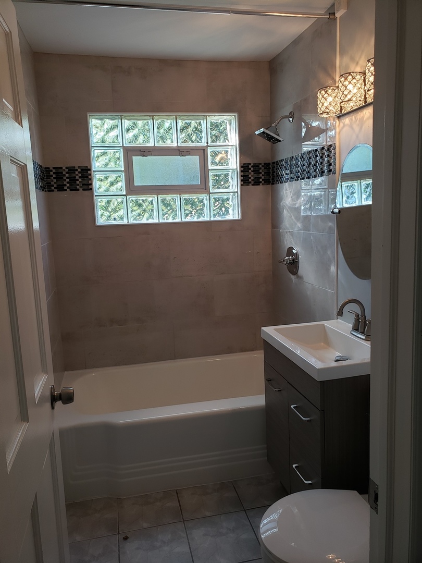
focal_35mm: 26
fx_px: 423
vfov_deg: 67.3
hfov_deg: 53.1
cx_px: 211
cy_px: 282
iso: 100
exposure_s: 1/60
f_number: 2.4
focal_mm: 4.3
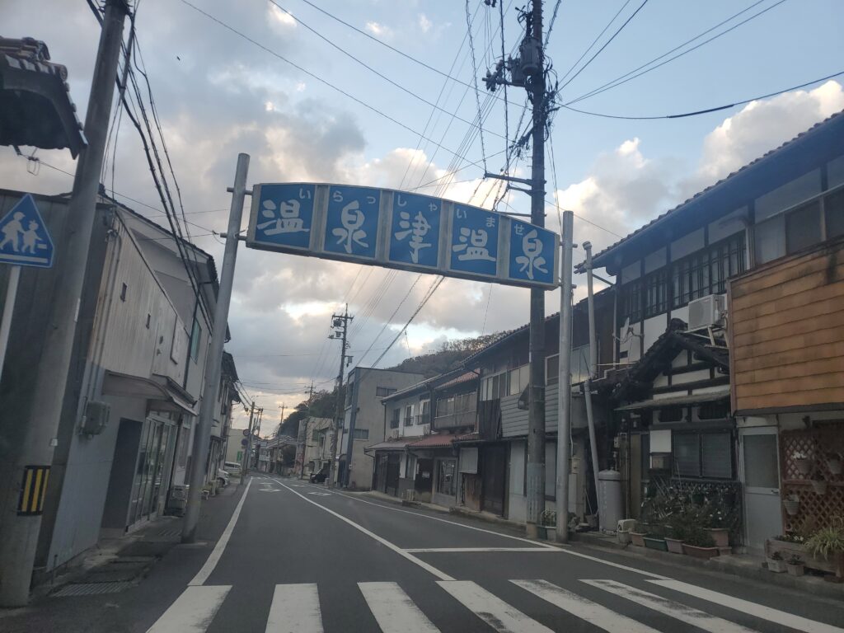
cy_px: 316
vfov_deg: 53.1
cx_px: 422
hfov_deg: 67.3
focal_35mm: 26
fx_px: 634
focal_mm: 4.3
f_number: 1.5
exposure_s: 1/351
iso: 50
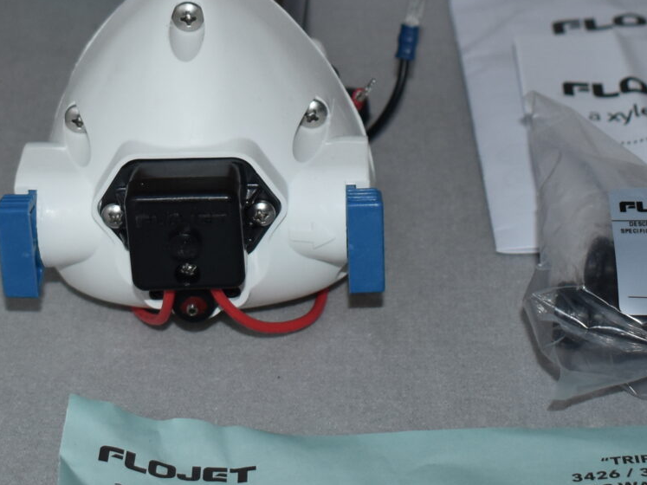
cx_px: 218
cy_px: 13
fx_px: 2124
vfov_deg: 12.9
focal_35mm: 114
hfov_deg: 17.3
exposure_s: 1/100
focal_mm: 23
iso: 320
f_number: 3.8
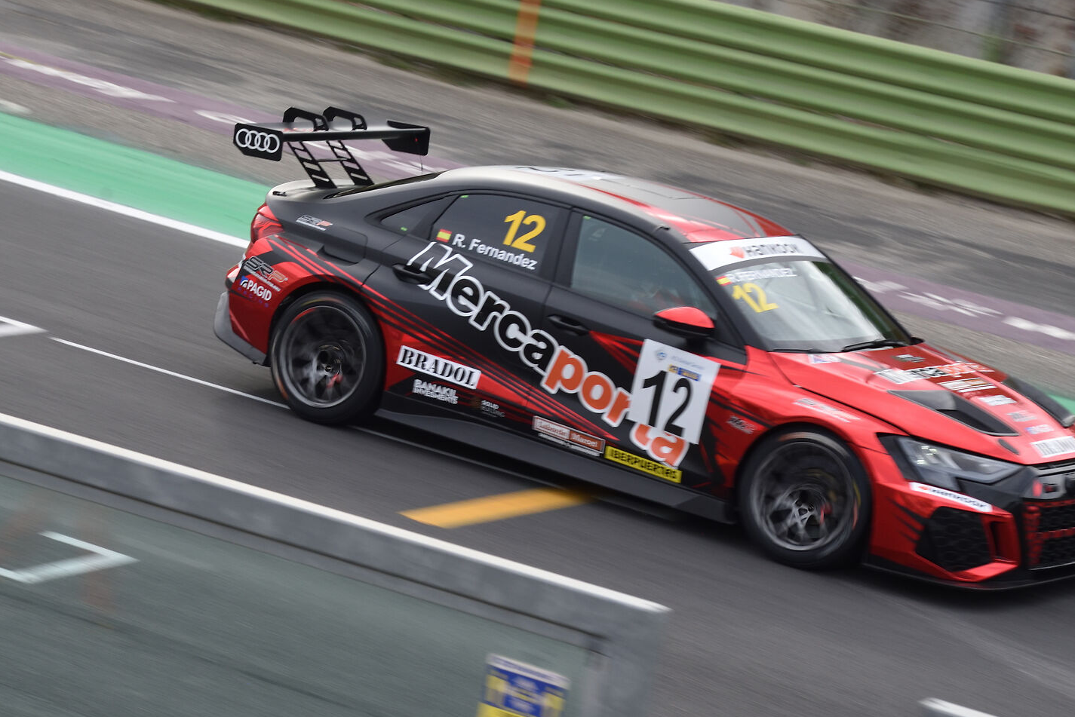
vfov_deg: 8.6
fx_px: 4779
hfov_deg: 12.8
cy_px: 479
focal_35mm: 160
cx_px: 349
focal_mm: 95
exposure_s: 1/400
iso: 640
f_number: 10
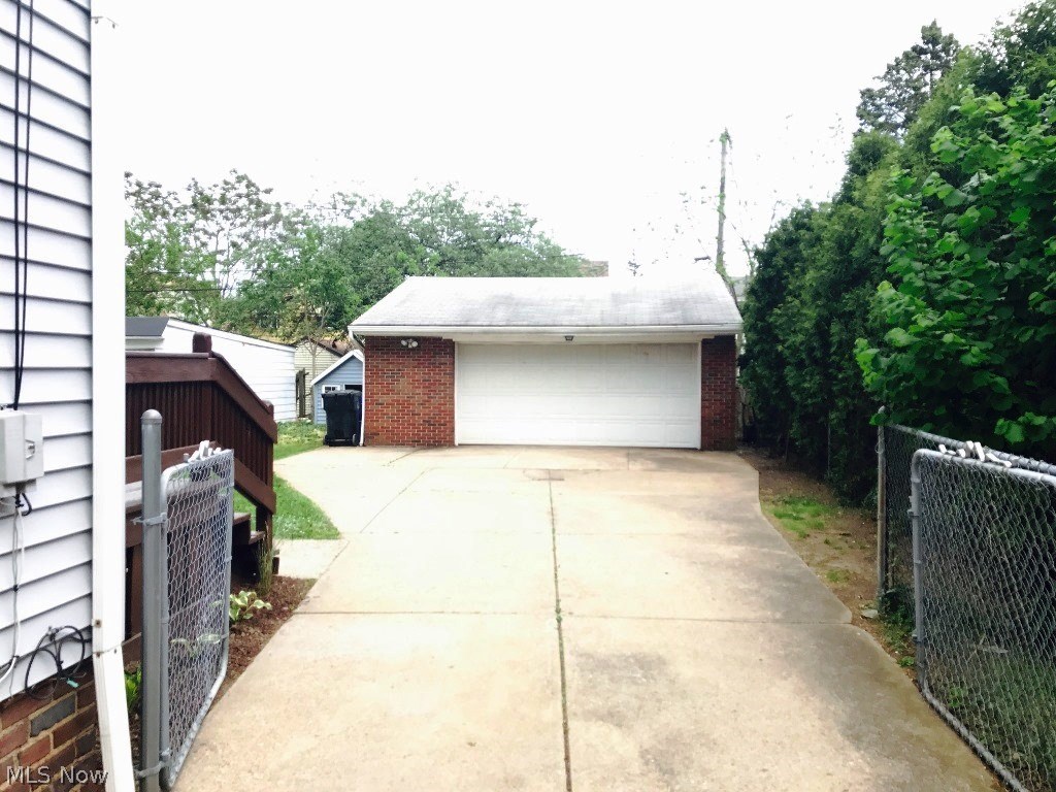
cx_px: 528
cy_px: 396
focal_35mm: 28
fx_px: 854
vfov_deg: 49.7
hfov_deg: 63.4
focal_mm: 3.99
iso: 40
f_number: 1.8
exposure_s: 1/120
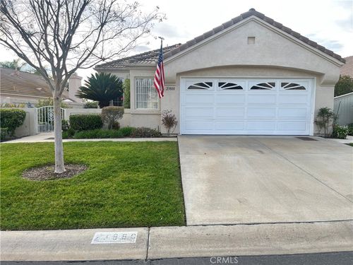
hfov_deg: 67.3
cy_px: 132
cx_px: 176
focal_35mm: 26
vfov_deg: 53.1
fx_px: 265
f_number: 1.6
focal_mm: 5.1
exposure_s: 1/561
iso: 50
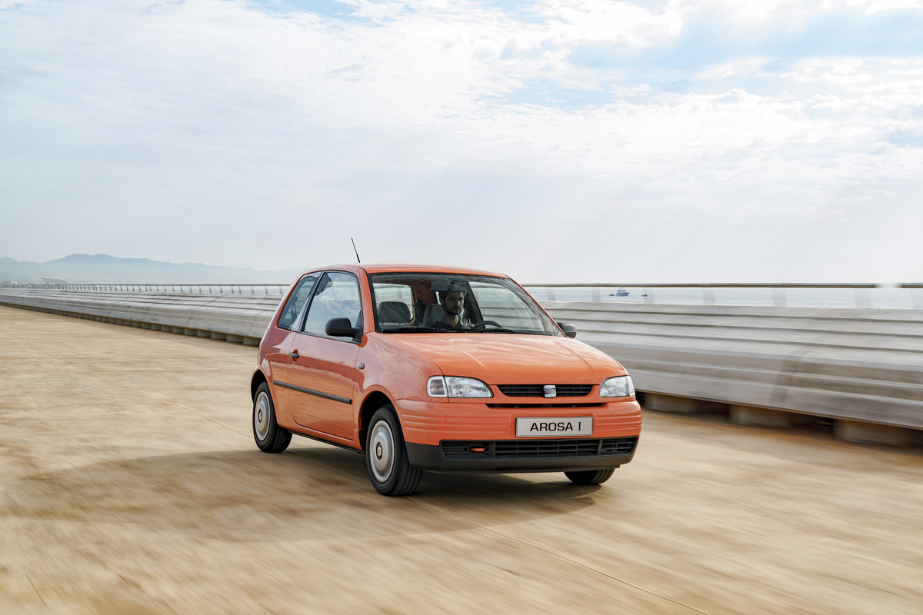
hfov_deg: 40.3
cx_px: 462
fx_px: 1256
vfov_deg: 27.5
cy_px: 308
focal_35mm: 49
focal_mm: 49
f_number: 9
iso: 50
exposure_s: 1/25
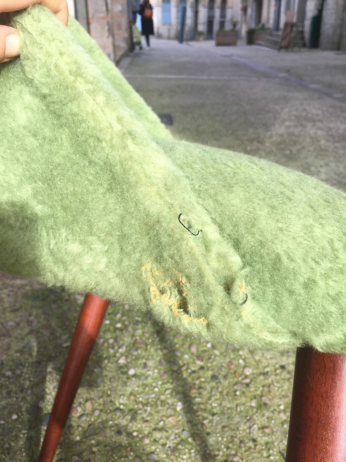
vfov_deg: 61.7
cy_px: 231
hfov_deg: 48.2
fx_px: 386
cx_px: 173
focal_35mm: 29
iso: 25
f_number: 2.2
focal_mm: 4.15
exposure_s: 1/310
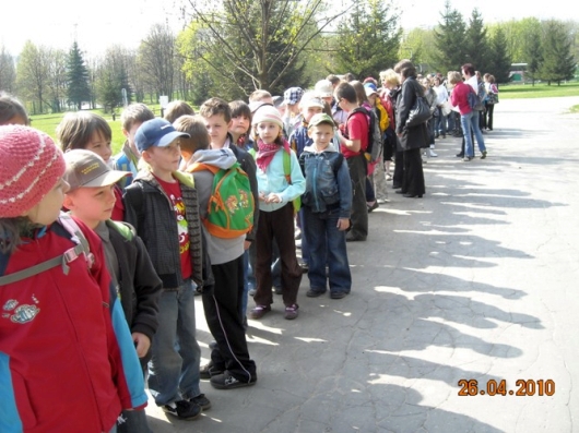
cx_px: 290
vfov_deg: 40.7
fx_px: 585
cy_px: 216
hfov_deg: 52.6
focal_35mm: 35
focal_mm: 5.7
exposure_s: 1/184
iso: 64
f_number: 2.8
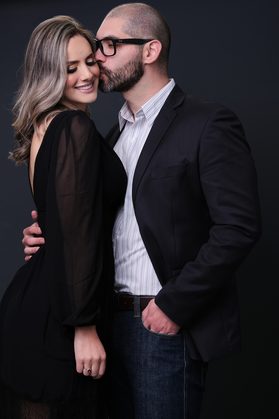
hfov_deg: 18.2
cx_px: 140
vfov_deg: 27.0
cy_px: 210
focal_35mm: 75
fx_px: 872
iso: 160
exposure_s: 1/125
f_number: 3.2
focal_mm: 50
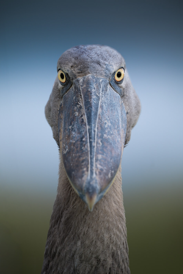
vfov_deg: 5.2
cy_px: 137
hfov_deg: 3.4
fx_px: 3051
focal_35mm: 400
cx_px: 92
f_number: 4
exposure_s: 1/2000
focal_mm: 400
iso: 560
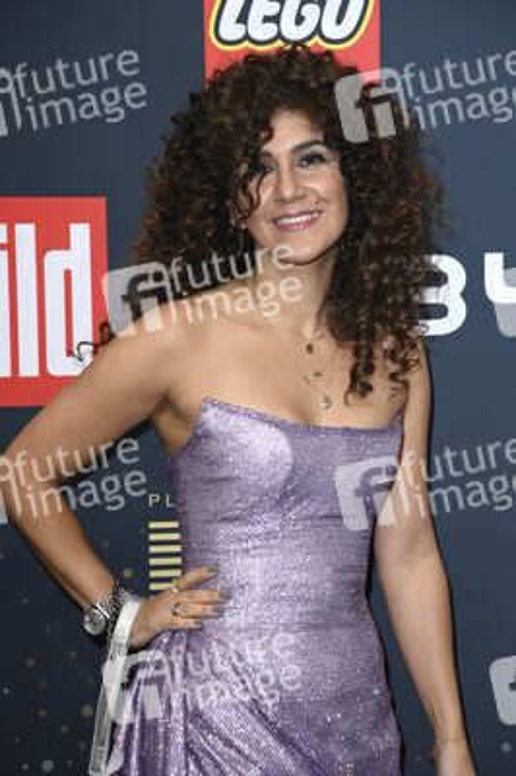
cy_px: 388
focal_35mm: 112
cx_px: 258
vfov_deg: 18.3
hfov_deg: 12.2
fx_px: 2412
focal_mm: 112
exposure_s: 1/250
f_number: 5.6
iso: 320
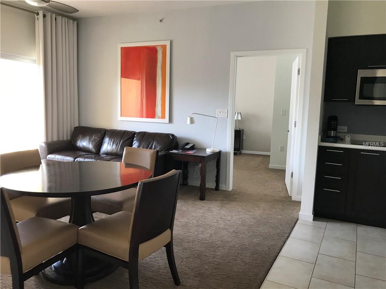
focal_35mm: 28
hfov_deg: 63.4
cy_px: 144
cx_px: 193
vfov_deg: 49.7
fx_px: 312
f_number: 1.8
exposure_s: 1/40
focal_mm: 3.99
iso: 25
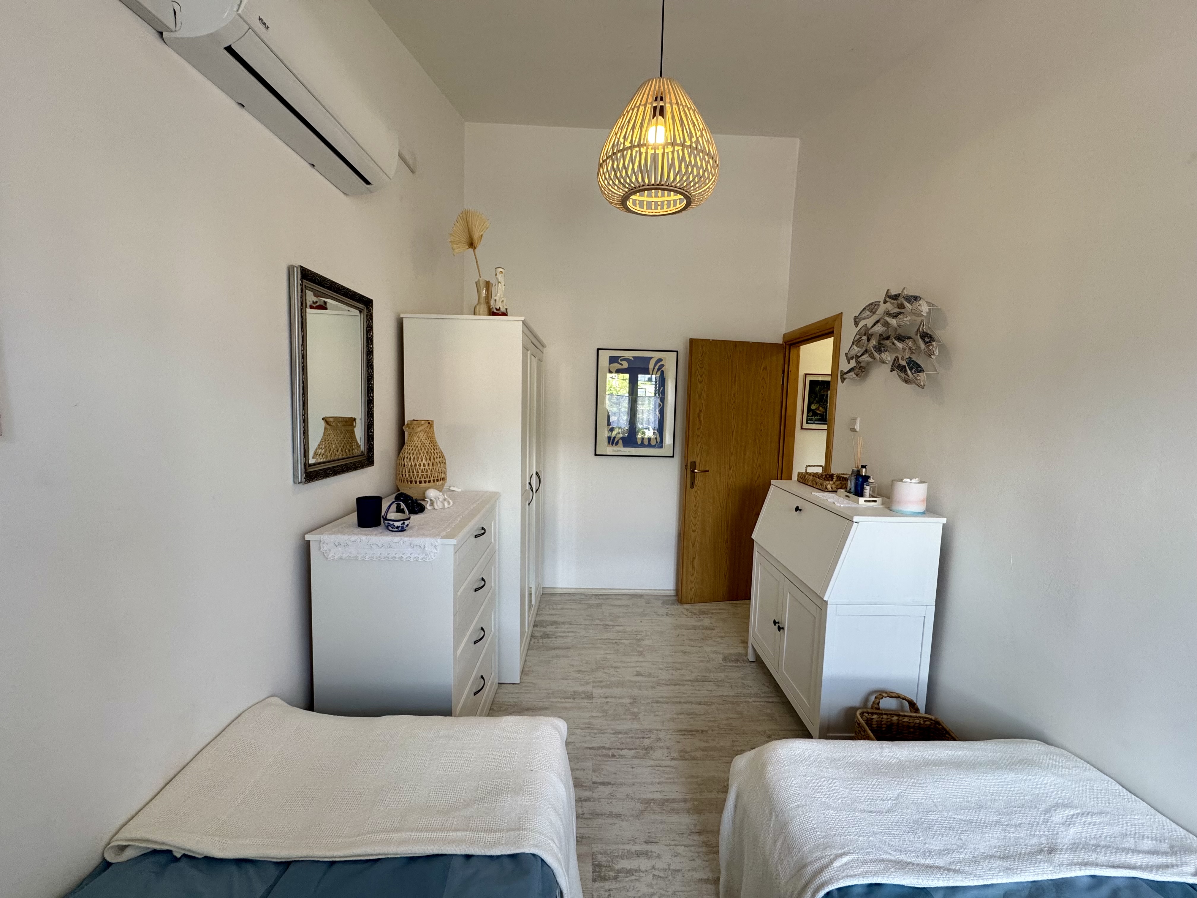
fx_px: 484
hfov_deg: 102.1
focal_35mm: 14
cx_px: 598
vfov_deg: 85.7
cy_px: 449
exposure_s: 1/100
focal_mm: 2.22
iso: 160
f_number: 2.2
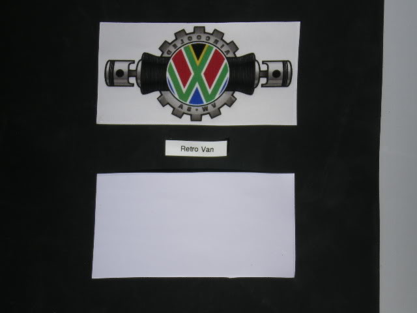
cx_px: 208
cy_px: 156
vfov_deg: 13.0
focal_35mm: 114
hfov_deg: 17.3
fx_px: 1373
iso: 64
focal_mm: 18.9
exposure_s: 1/500
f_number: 8.5
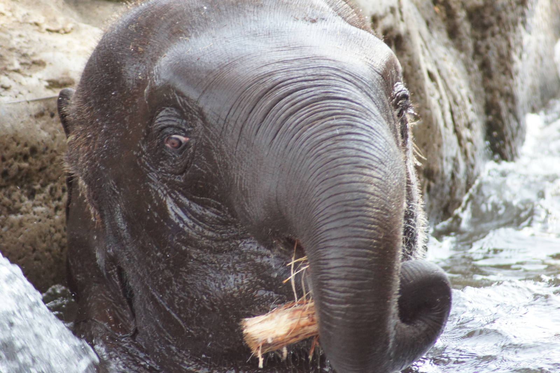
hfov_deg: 4.6
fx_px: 6996
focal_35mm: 450
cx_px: 280
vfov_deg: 3.1
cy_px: 186
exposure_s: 1/250
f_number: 5.6
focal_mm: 300
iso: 1600
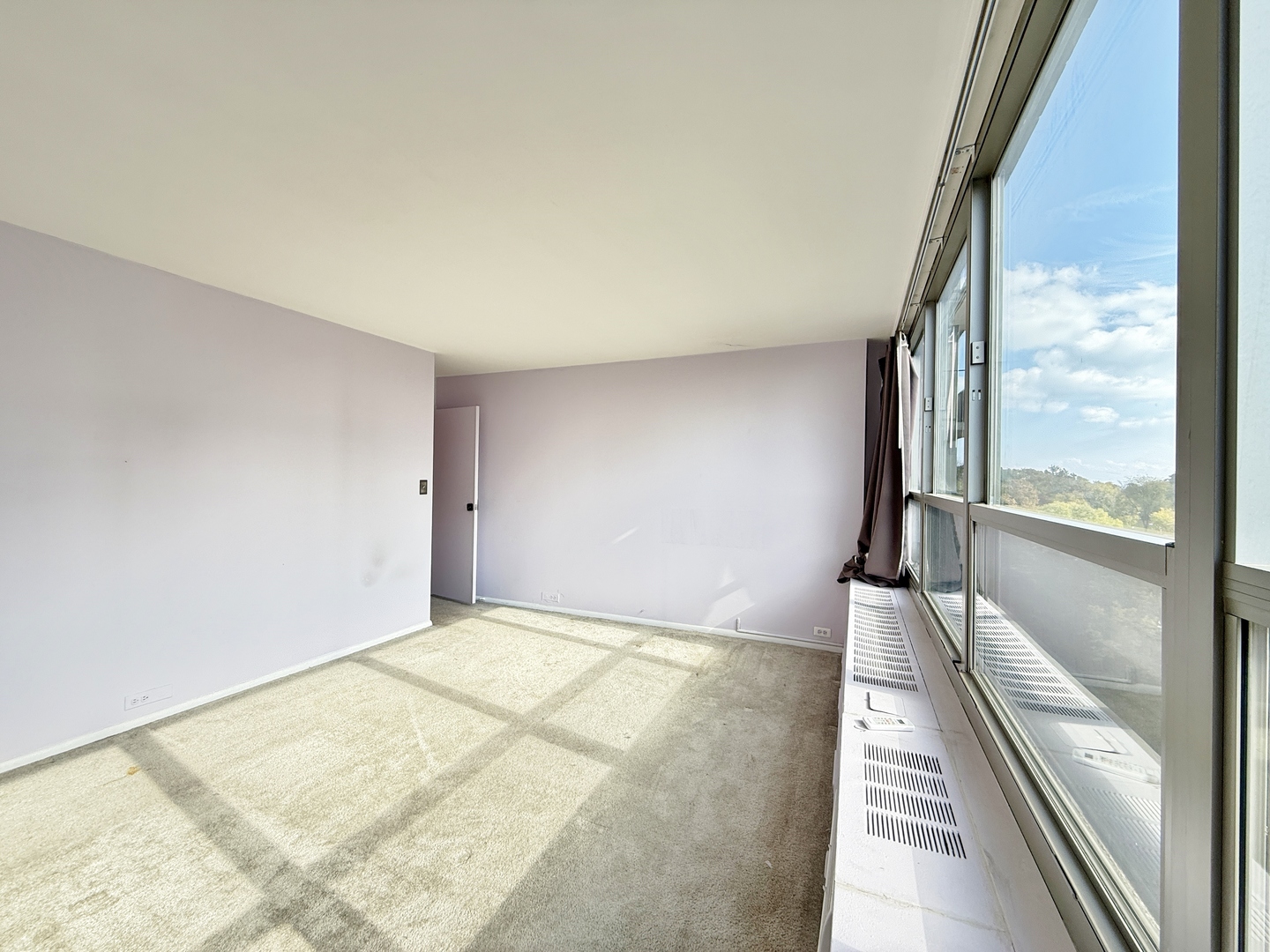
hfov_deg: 102.1
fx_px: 514
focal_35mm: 14
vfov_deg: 85.7
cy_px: 476
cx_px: 635
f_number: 2.2
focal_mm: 2.22
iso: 80
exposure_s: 1/99
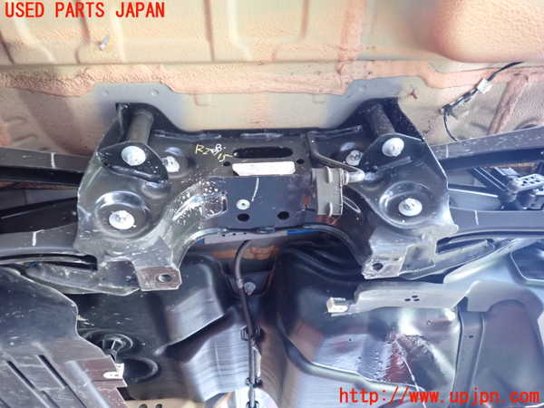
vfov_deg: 54.9
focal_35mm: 25
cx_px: 272
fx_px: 393
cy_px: 204
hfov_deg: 69.4
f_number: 2
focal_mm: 4.5
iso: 1250
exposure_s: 1/100
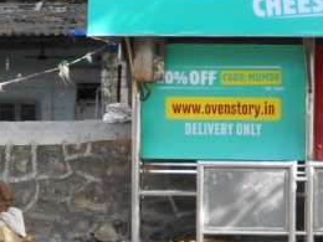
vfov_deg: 11.1
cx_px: 373
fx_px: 1250
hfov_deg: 14.3
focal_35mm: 134
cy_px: 73
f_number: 3.6
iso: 160
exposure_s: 1/250
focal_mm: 5.8
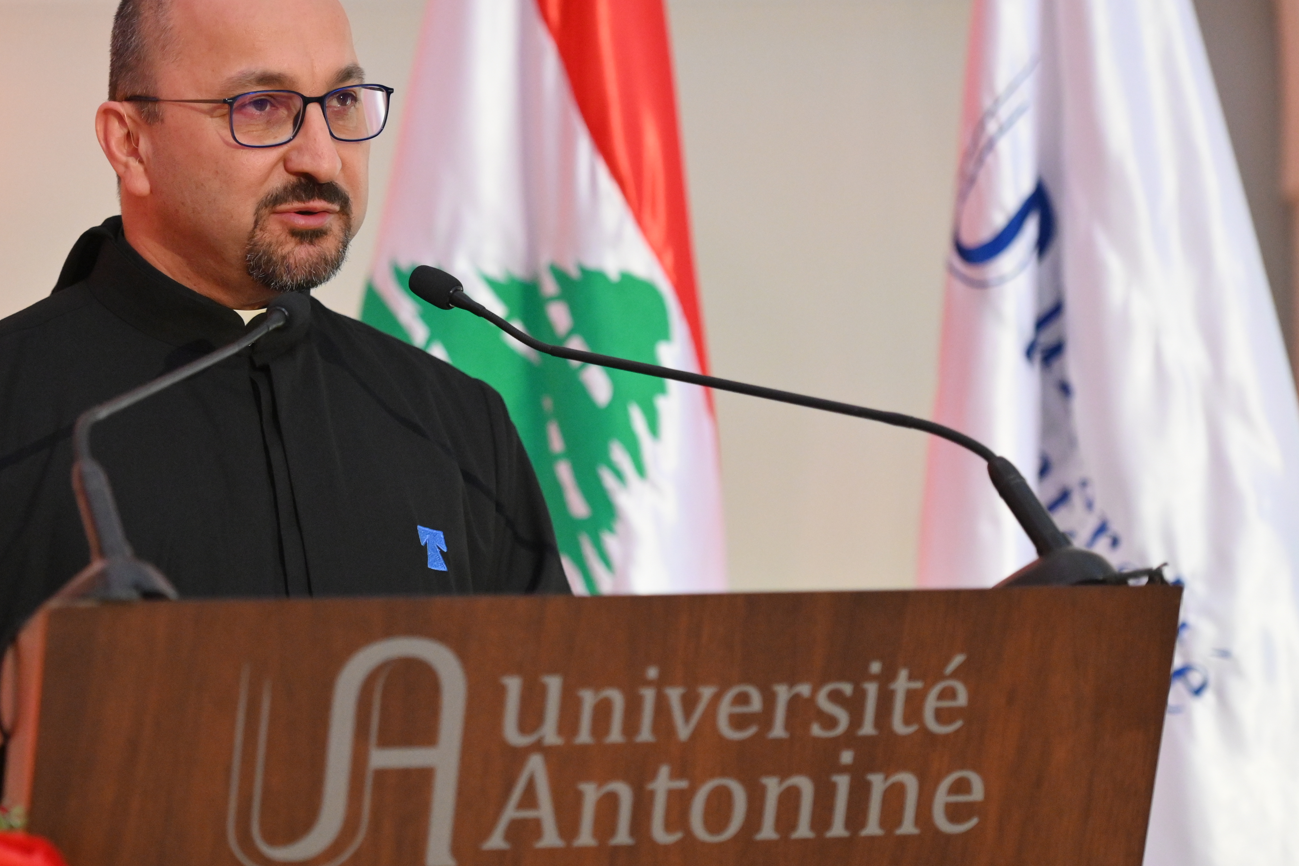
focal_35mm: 164
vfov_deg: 8.4
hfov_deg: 12.5
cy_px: 437
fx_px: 5916
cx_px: 425
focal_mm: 120
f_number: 2.8
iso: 5000
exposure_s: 1/800
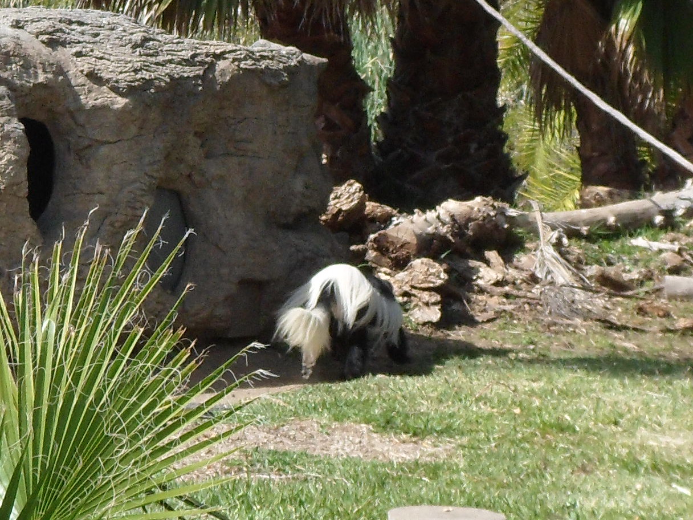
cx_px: 346
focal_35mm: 270
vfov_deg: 5.5
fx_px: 5405
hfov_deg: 7.3
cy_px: 260
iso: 80
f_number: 4.7
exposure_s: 1/350
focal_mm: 46.8
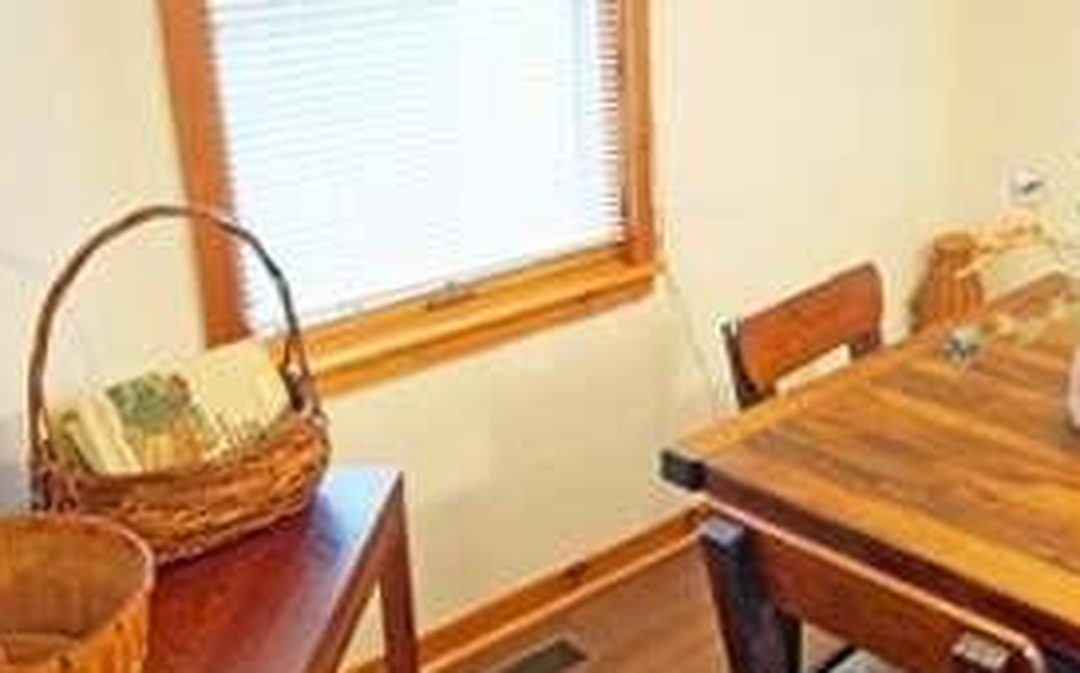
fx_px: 1264
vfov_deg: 29.8
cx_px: 712
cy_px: 309
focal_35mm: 43
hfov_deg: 45.6
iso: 400
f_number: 3.5
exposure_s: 1/13
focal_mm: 10
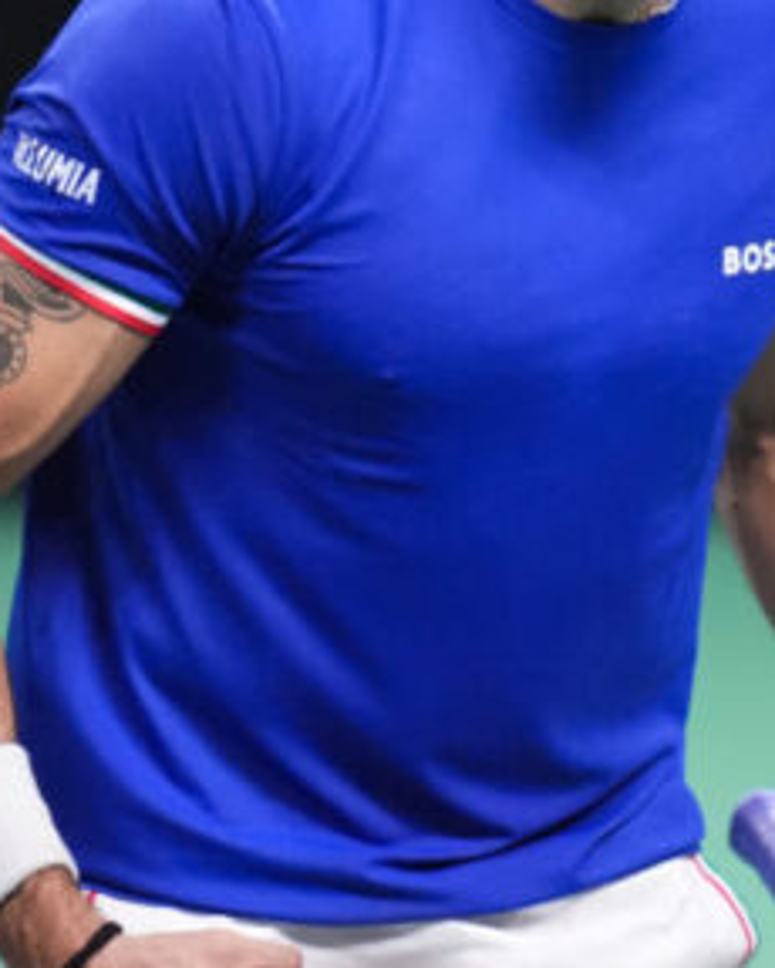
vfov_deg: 1.9
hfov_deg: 1.5
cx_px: 738
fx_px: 28727
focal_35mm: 1003
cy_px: 187
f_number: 2.8
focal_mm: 400
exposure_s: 1/2500
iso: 6400
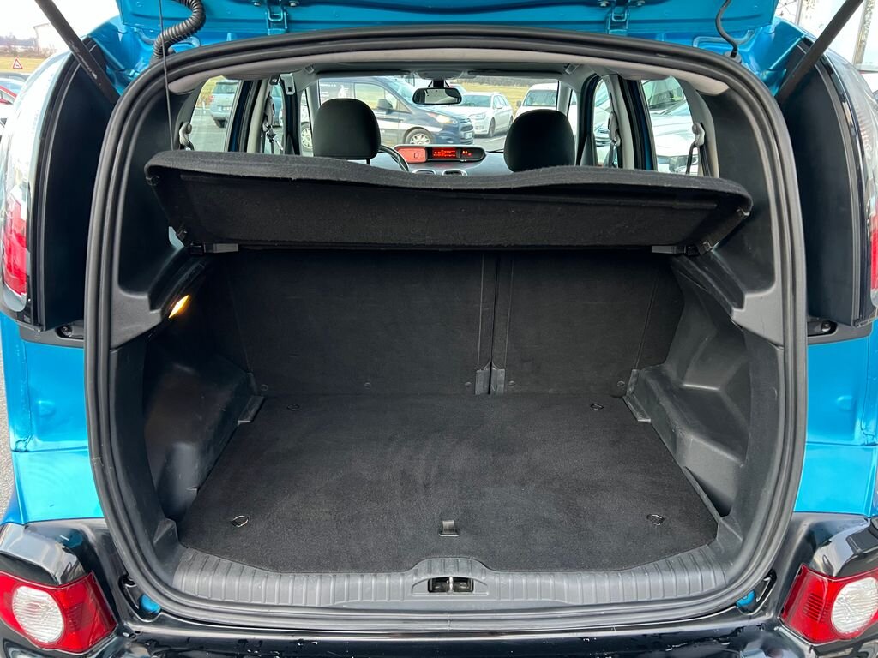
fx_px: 659
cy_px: 329
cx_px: 439
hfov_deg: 67.3
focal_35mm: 26
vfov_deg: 53.1
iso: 500
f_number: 1.5
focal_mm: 5.7
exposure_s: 1/60
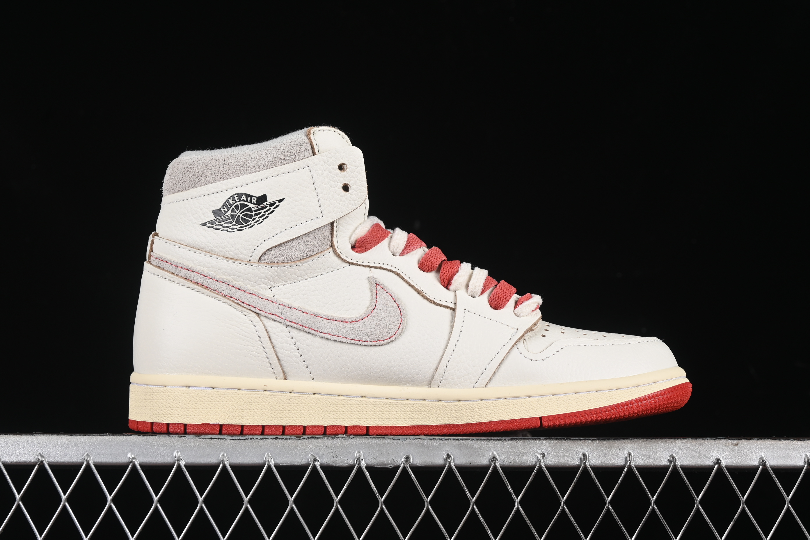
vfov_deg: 18.2
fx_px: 1687
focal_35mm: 75
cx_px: 405
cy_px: 270
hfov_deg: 27.0
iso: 160
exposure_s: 1/80
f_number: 8
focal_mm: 50
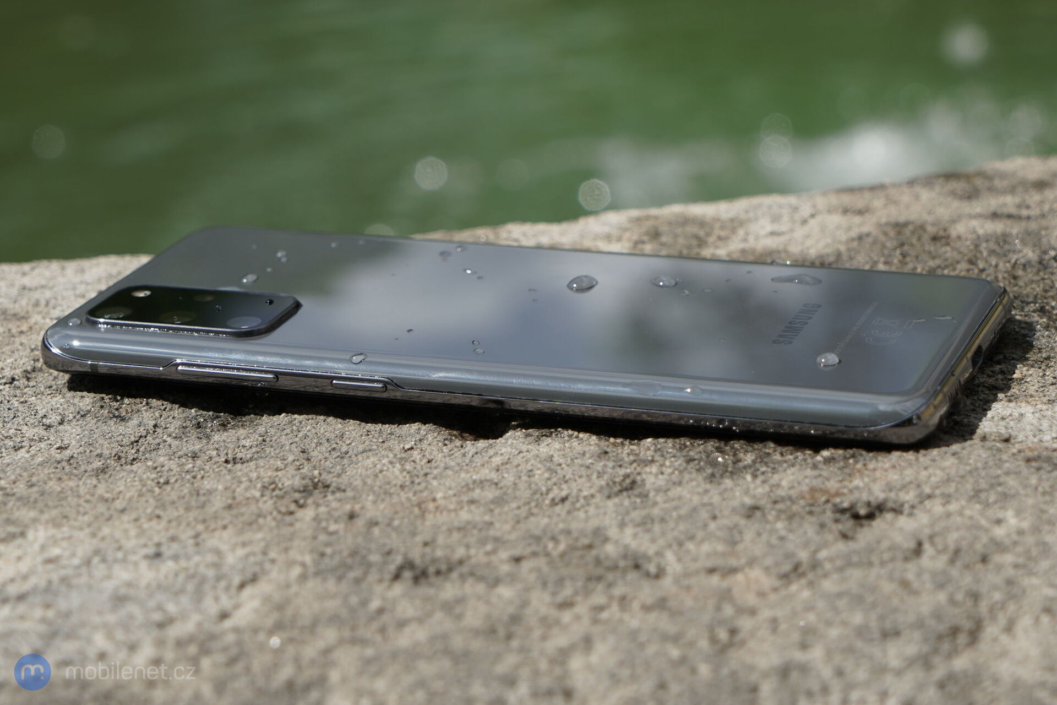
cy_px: 352
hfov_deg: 29.7
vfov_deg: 20.0
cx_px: 528
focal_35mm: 68
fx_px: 1996
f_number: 8
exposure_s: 1/500
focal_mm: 68
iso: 125
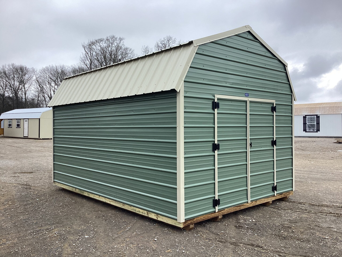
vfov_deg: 45.4
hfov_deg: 58.4
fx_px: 306
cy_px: 128
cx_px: 171
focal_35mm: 31
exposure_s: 1/362
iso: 25
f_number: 2.4
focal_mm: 3.3
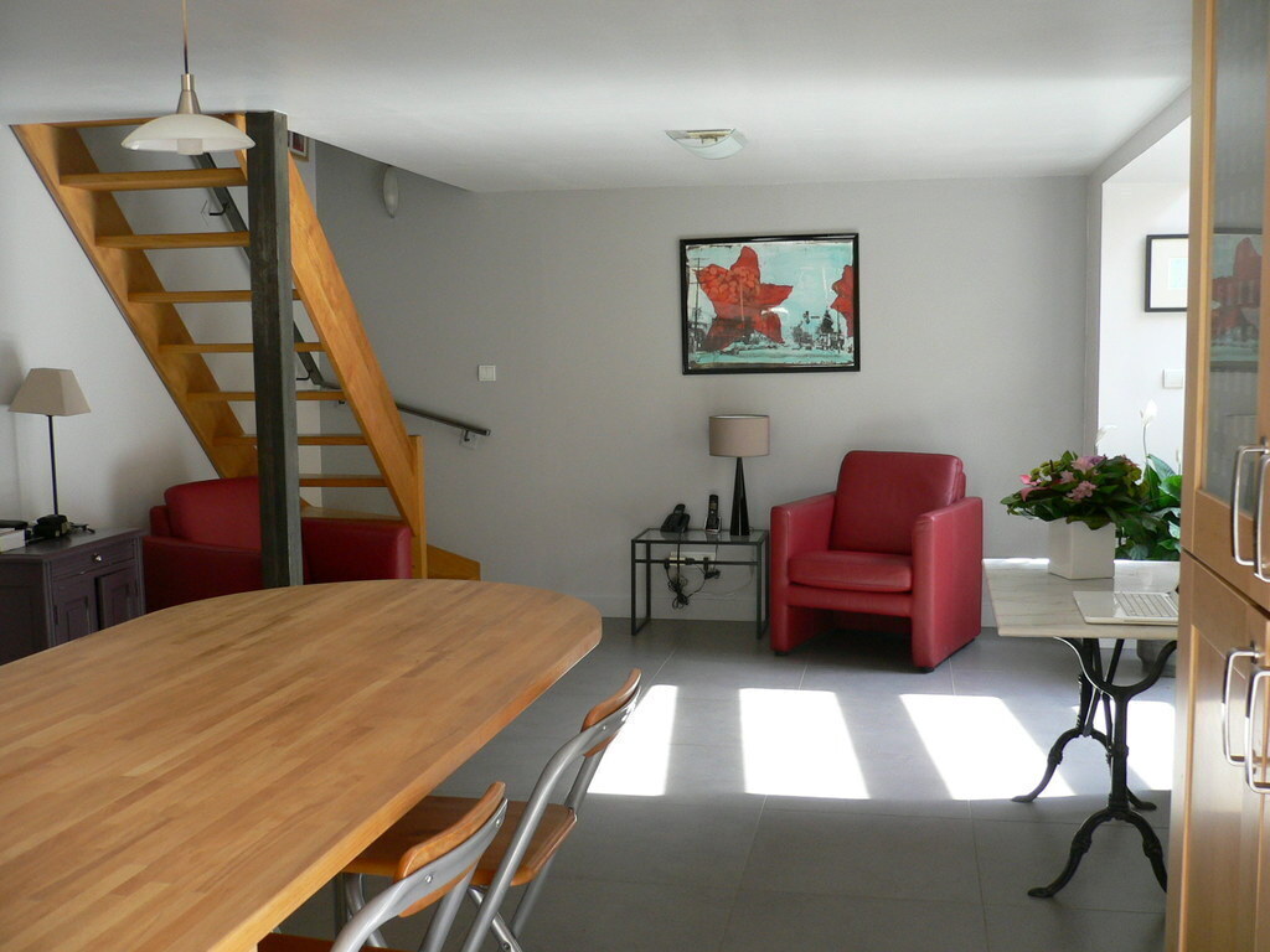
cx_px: 635
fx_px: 1284
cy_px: 476
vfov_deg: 40.7
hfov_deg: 52.6
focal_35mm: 35
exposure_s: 1/40
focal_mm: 5.8
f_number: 2.8
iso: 100
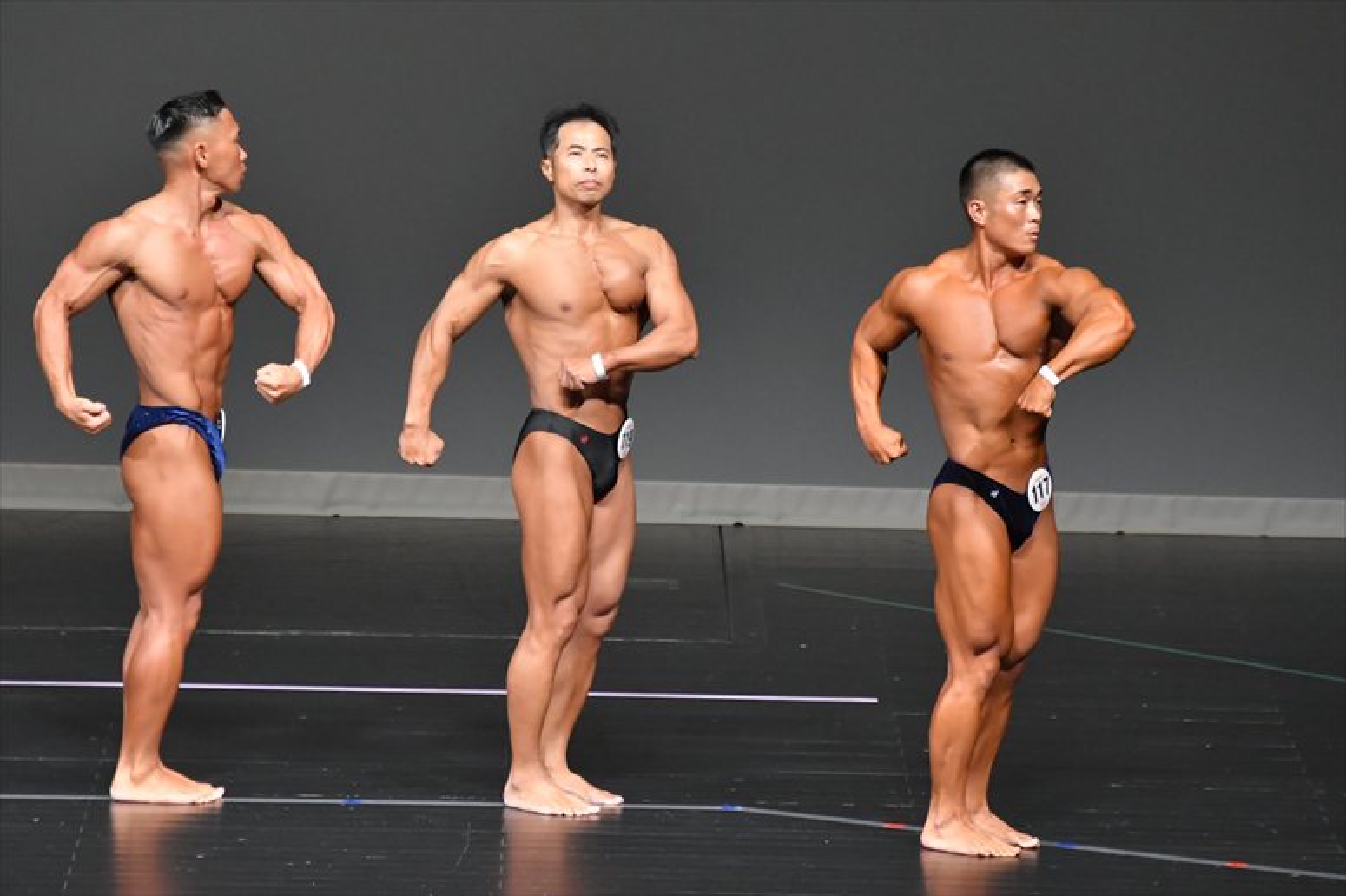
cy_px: 448
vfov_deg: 4.4
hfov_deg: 6.5
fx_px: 11772
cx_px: 673
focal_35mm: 315
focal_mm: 210
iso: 5000
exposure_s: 1/400
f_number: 5.6
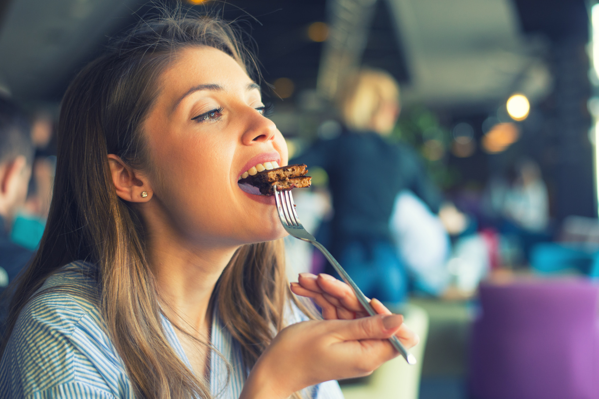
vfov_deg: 27.0
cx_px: 300
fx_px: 832
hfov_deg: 39.6
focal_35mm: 50
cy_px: 200
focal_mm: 50
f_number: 2.5
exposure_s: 1/320
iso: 800
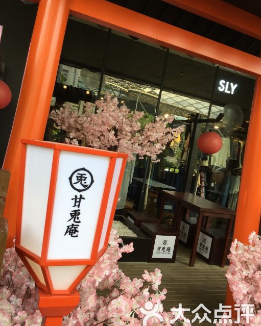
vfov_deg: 57.2
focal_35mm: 31
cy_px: 162
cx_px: 134
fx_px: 299
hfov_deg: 47.1
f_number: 2.2
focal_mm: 4.15
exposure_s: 1/122
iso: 25
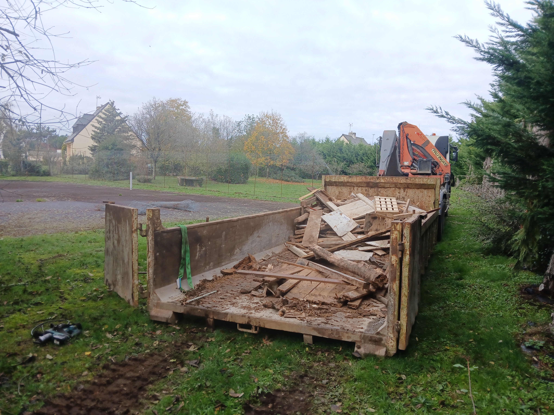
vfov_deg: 53.1
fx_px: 416
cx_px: 277
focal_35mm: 26
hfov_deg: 67.3
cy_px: 208
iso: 20
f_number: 1.8
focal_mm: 3.98
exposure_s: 1/280
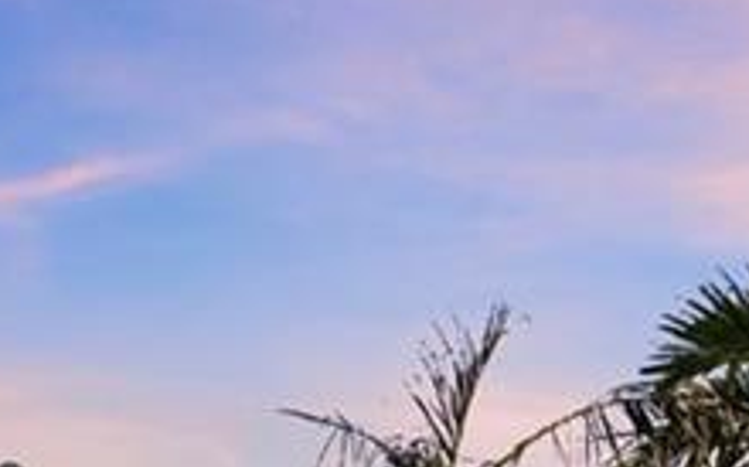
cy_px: 980
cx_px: -37
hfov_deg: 25.5
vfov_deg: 14.0
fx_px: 1550
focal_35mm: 76
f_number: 11
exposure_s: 1/200
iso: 200
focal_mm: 16
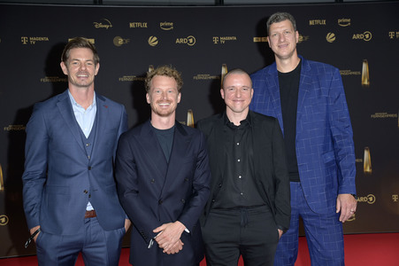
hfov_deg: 34.5
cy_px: 133
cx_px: 200
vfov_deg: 23.3
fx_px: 642
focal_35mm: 58
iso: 1000
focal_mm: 58
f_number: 5
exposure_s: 1/250
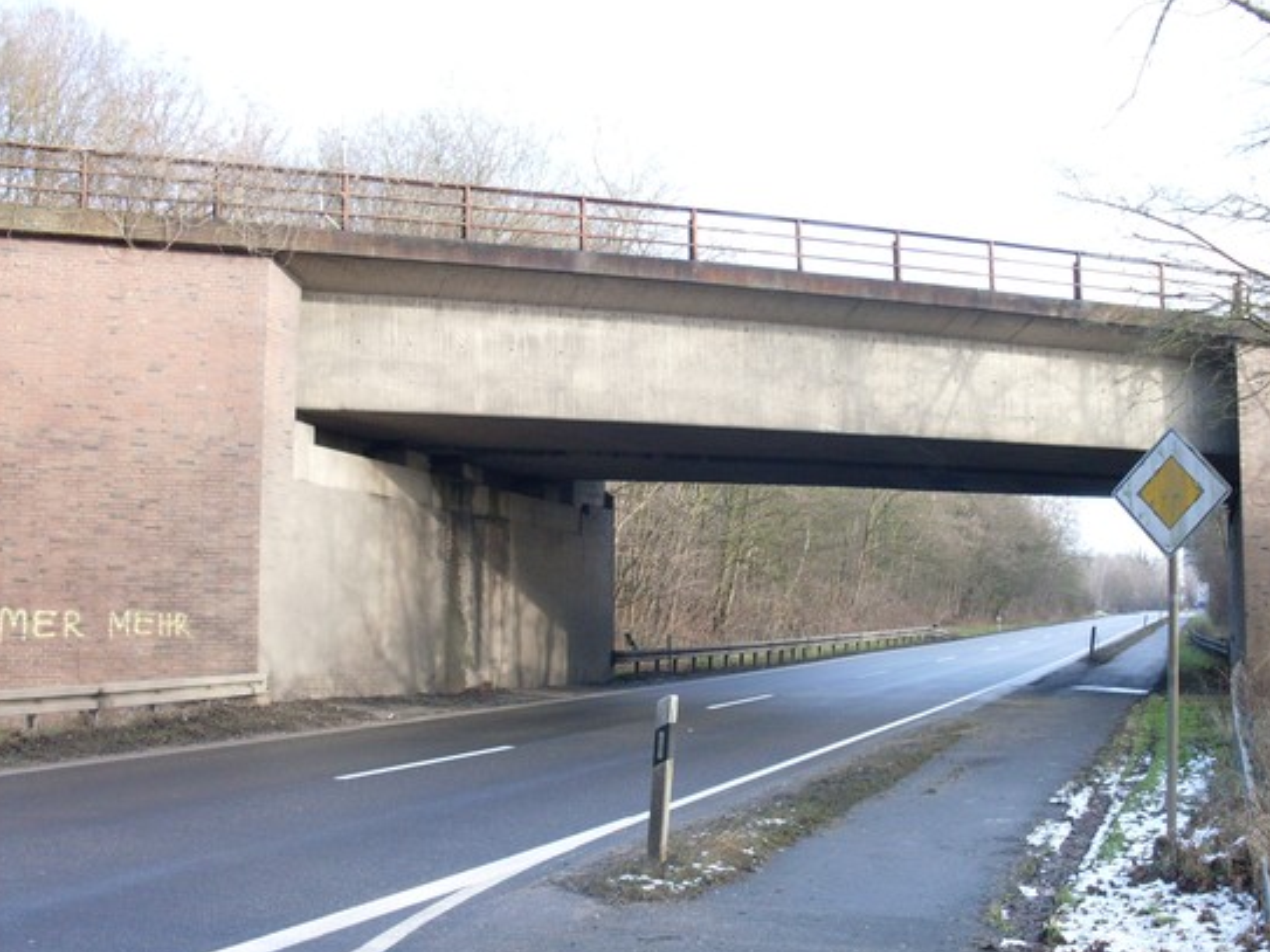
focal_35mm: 43
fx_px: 1577
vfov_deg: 33.6
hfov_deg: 43.8
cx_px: 705
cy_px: 497
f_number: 2.8
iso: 80
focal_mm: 6.3
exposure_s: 1/90
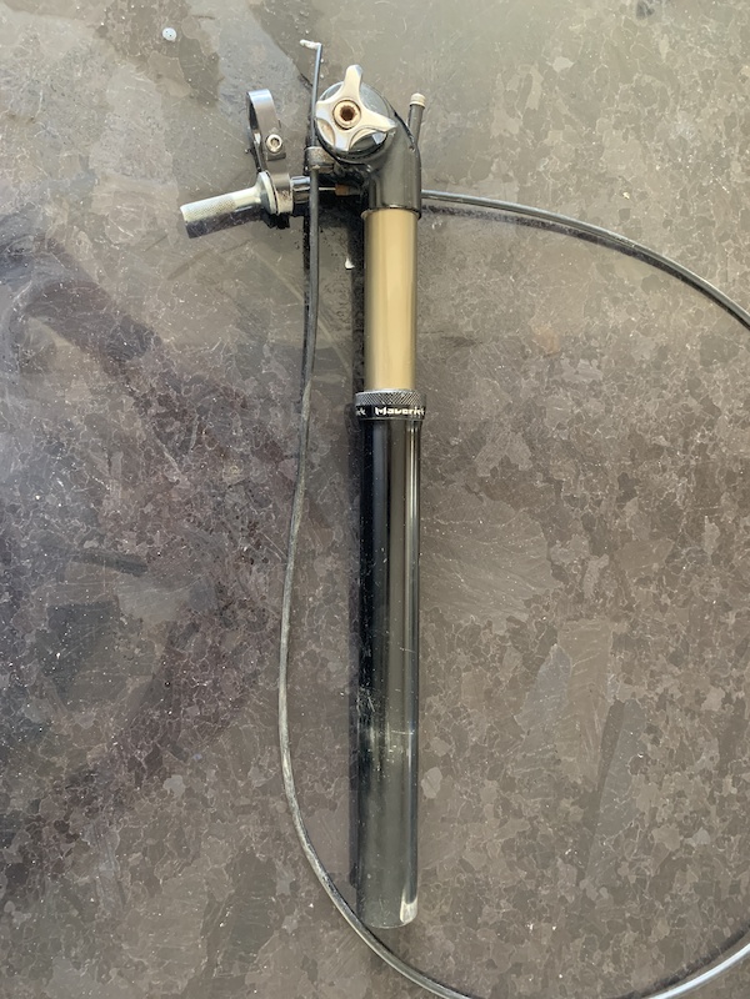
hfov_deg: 53.1
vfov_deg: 67.3
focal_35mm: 26
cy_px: 500
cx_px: 375
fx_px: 751
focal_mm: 4.25
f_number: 1.8
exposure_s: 1/41
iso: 400
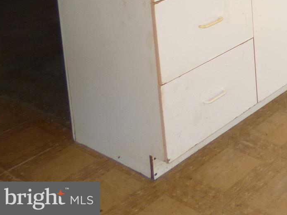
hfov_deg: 25.4
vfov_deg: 21.2
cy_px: -102
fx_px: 489
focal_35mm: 59
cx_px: 420
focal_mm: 3.58
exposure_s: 1/160
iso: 100
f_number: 2.8
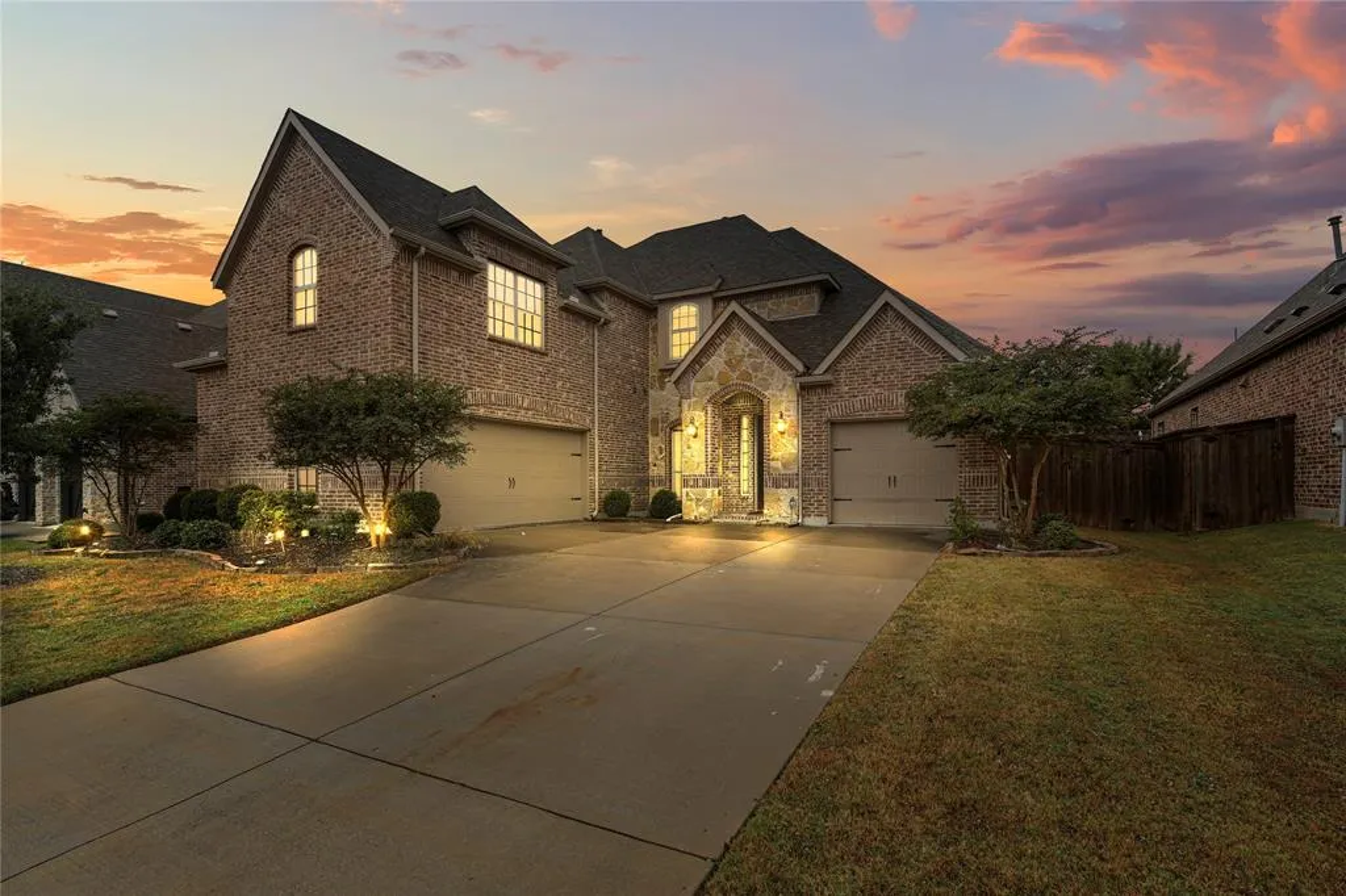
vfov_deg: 72.0
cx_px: 673
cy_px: 448
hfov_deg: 95.0
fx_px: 617
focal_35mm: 16
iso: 125
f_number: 8
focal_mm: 11
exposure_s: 1/125
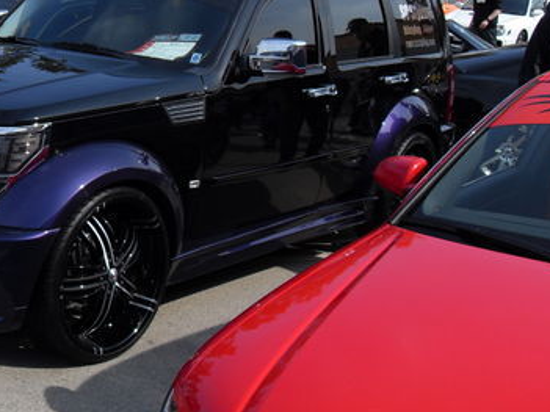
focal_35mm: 62
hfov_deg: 30.3
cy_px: 138
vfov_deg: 23.5
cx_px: 92
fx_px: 985
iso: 80
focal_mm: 6.3
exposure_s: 1/180
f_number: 7
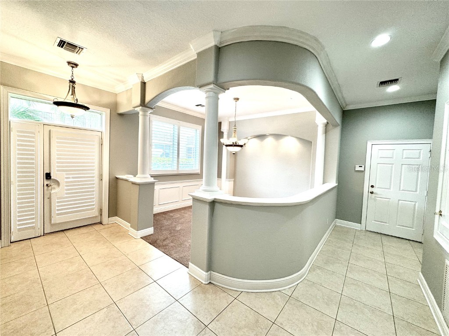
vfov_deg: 85.7
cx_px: 224
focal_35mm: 14
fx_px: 182
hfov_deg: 102.1
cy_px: 168
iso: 100
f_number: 2.2
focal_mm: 2.22
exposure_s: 1/120
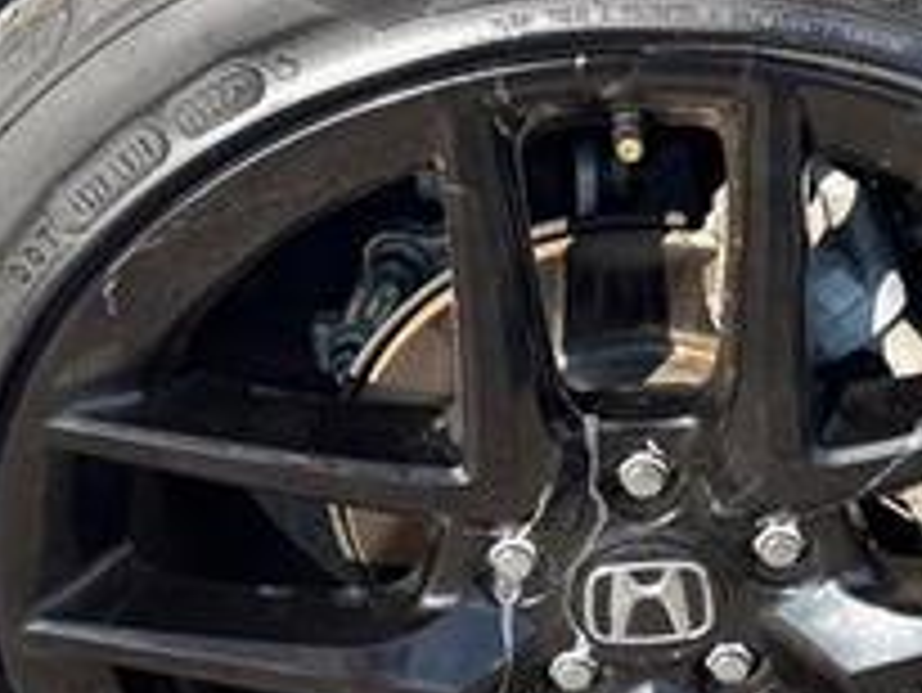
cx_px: 693
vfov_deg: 22.9
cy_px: 450
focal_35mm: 64
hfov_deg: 29.8
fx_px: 1706
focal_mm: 5.96
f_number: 1.6
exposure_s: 1/830
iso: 50
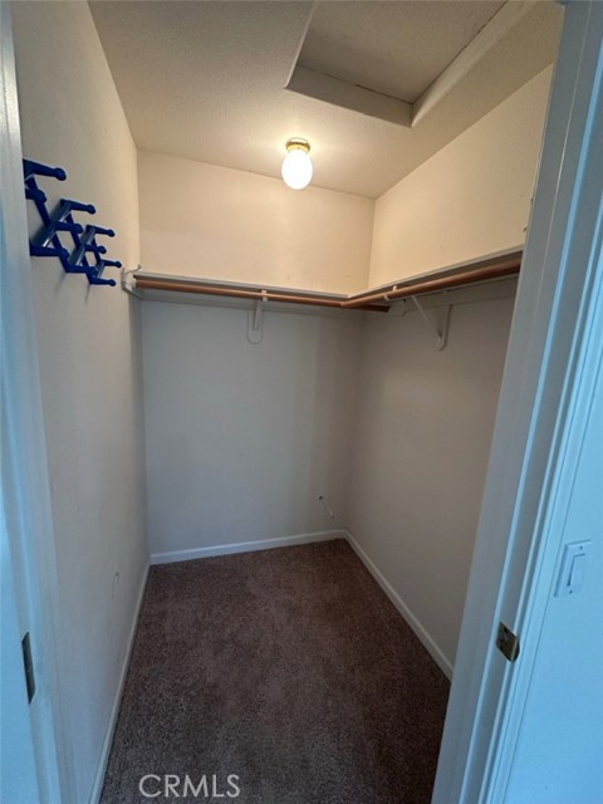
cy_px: 402
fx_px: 325
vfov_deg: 102.1
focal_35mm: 14
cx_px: 302
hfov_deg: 85.7
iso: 250
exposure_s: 1/120
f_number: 2.2
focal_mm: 2.22
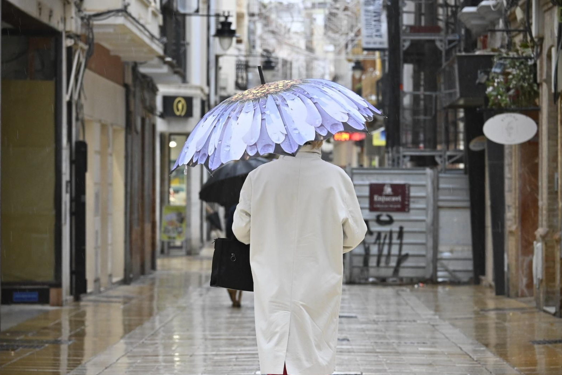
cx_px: 280
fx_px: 2709
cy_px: 188
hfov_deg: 11.8
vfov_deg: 7.9
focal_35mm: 174
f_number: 6.3
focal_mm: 115
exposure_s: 1/200
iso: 1600
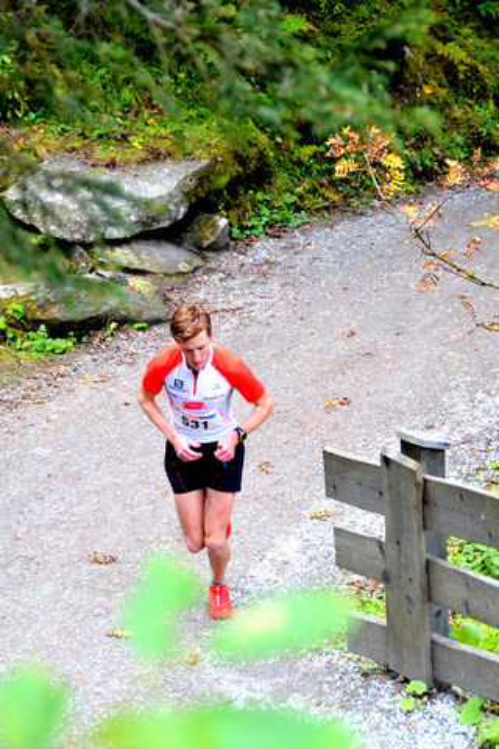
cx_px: 250
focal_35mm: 105
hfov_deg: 13.0
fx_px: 2183
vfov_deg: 19.5
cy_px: 374
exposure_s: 1/500
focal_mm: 70
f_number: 5
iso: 2500
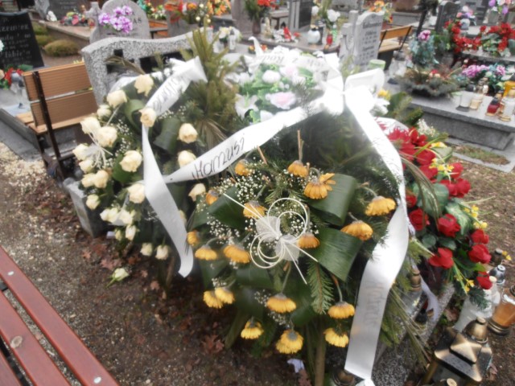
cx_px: 258
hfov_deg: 71.6
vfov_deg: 56.8
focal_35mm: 24
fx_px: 357
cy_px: 193
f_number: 3
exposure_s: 1/200
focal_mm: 4.2
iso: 80
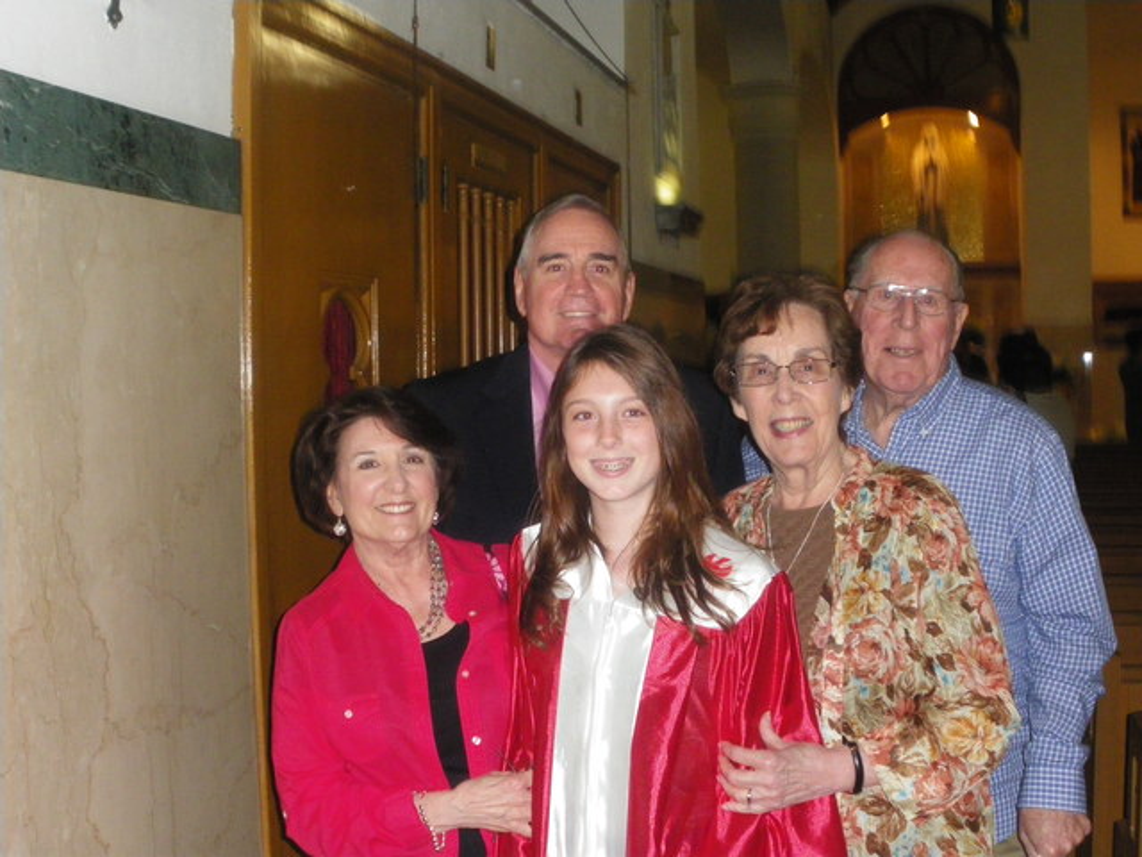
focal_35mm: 42
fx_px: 1386
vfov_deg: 34.3
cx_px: 571
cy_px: 428
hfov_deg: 44.8
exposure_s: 1/50
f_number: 4
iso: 400
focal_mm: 7.5
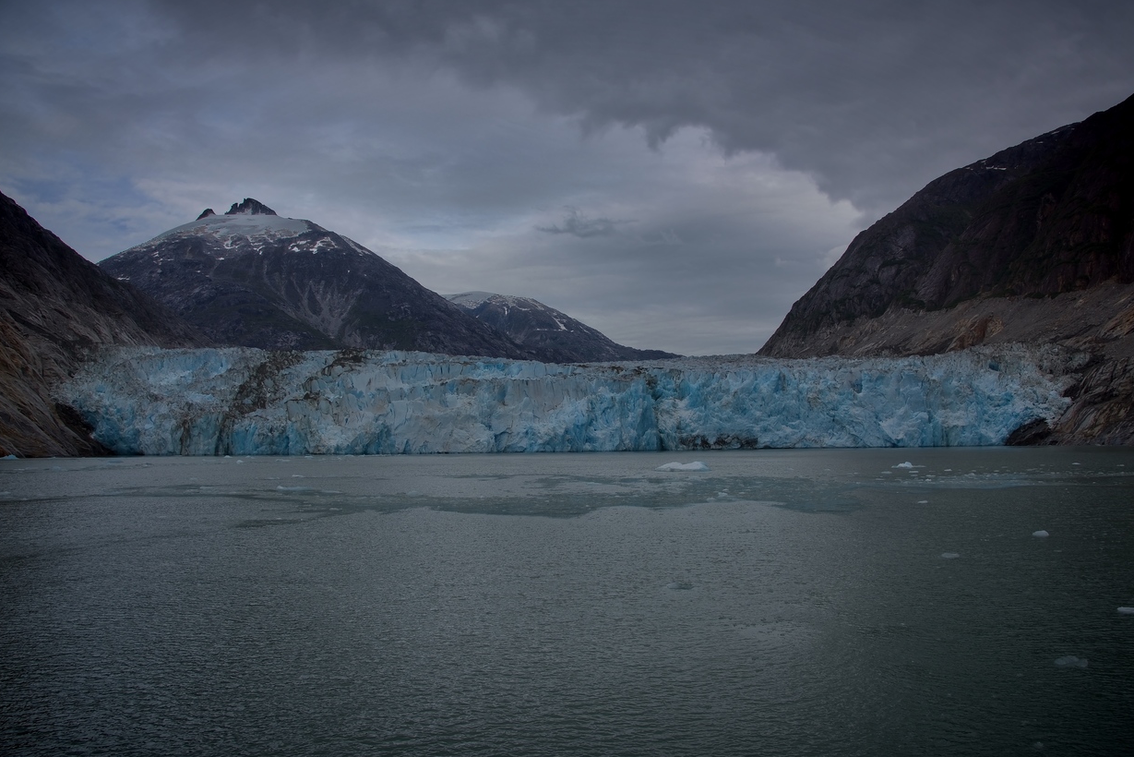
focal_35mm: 25
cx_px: 579
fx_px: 788
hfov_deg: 71.5
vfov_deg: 51.3
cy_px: 369
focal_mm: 24
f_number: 9
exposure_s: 1/200
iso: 100
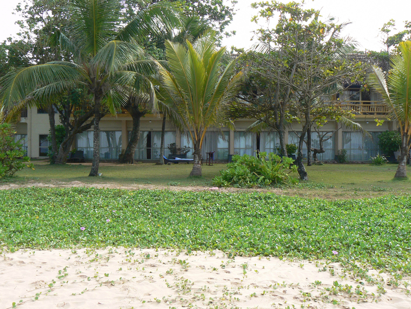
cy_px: 154
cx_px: 206
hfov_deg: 40.4
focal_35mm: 47
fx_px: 558
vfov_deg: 30.9
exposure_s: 1/160
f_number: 5.6
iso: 80
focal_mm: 7.8
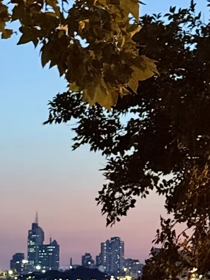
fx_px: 1302
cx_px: -10
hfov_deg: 9.2
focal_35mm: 161
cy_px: 266
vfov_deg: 12.2
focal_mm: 6.76
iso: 640
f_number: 1.78
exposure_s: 1/20
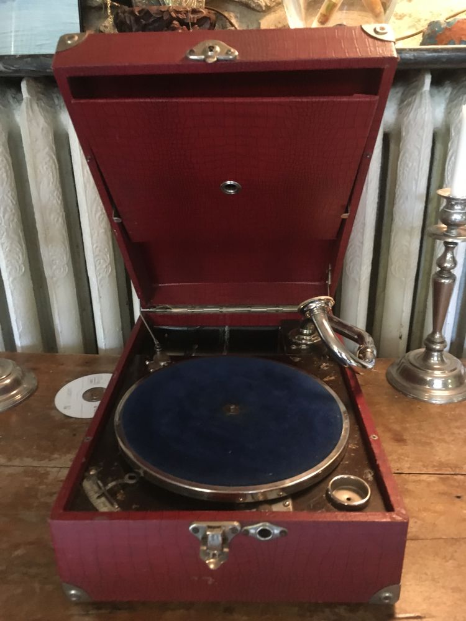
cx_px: 233
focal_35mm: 29
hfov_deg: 48.2
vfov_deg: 61.7
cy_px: 310
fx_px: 521
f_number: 2.2
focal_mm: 4.15
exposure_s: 1/17
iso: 500
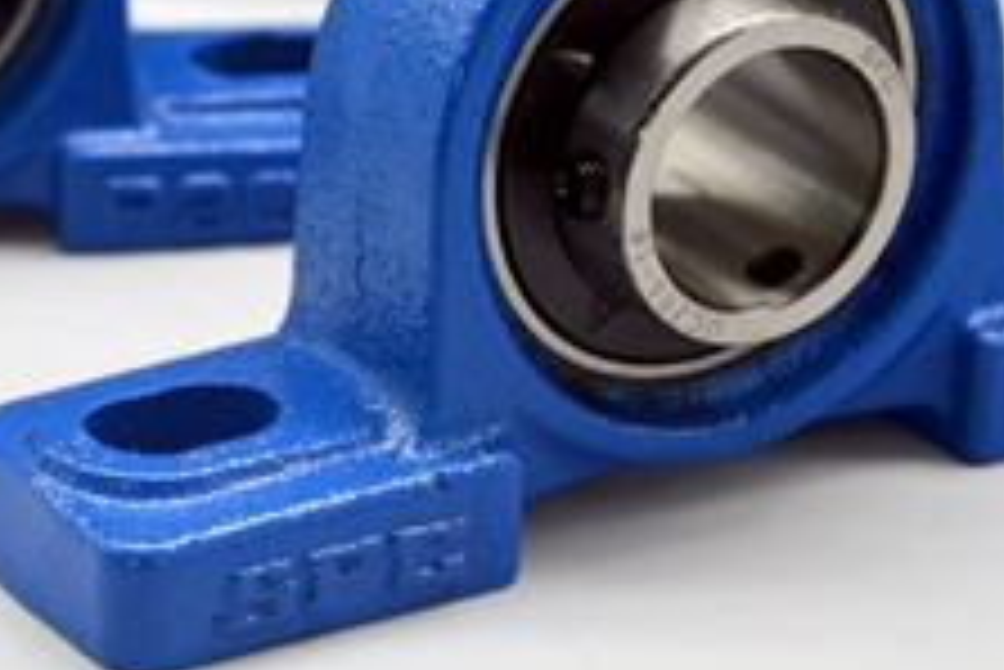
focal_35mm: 210
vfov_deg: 6.5
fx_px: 5860
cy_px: -27
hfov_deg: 9.8
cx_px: 230
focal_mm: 52
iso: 400
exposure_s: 1/125
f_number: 5.6
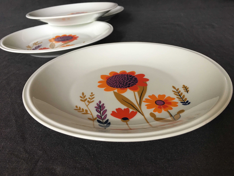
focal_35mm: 29
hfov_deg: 61.7
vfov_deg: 48.2
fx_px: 196
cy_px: 88
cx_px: 117
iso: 125
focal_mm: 4.15
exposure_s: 1/33
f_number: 2.2
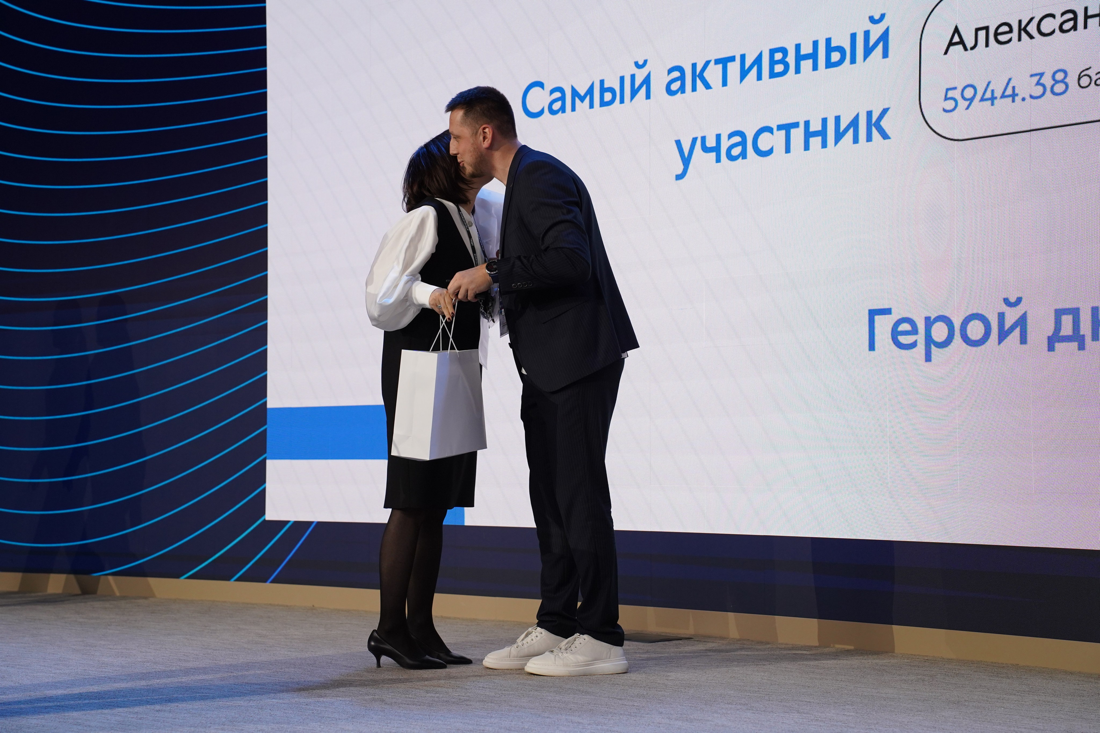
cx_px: 550
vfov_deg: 20.6
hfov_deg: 30.5
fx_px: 2017
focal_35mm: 66
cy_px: 366
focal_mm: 66
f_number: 5
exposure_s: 1/160
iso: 1600
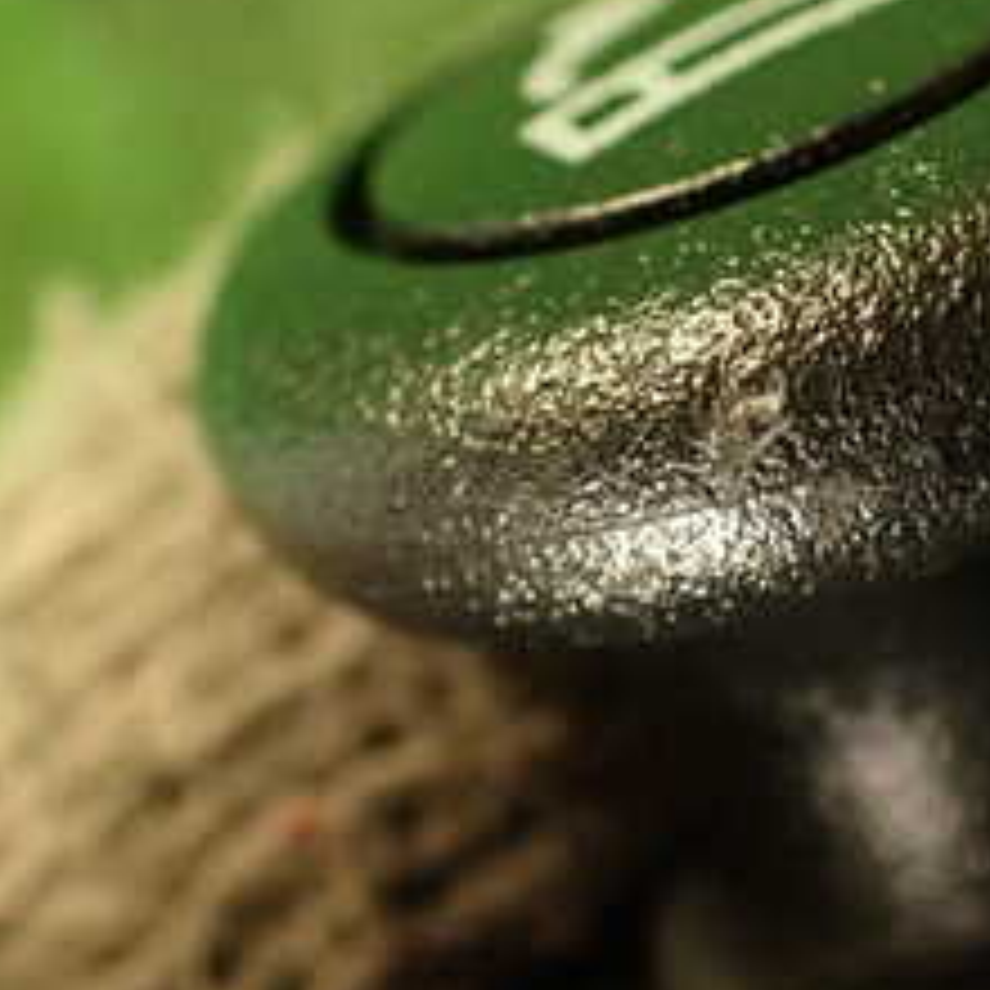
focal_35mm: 77
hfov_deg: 22.3
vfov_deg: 22.4
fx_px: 2491
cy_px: 369
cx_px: 729
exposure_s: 1/30
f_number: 2.4
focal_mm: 5.79
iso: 400
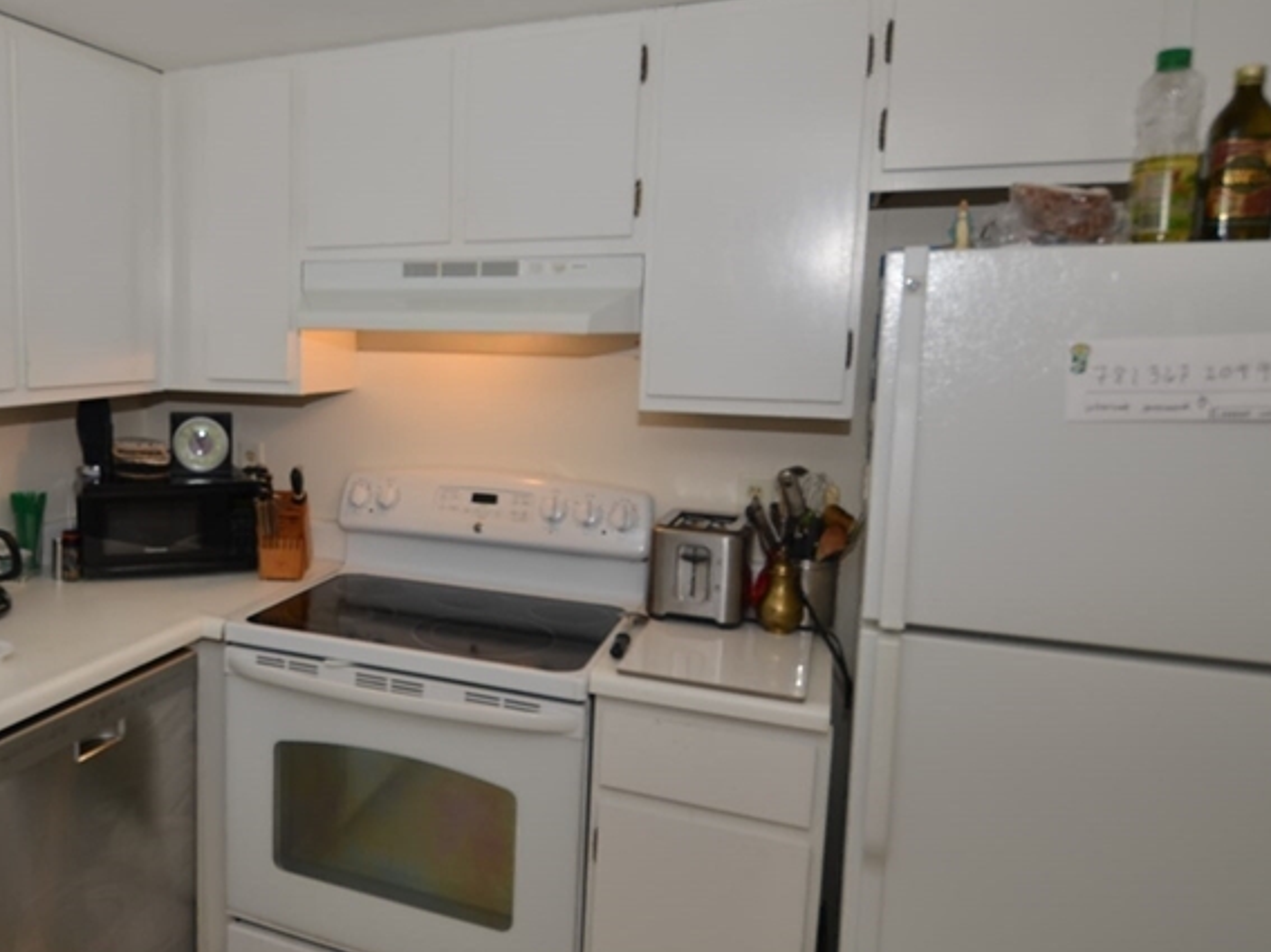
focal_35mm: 26
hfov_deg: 64.1
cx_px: 350
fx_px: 954
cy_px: 448
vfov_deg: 53.0
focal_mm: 10
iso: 100
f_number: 4
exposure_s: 1/60
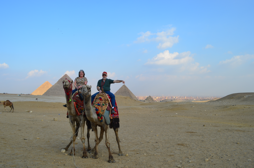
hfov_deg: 67.5
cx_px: 127
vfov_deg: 47.7
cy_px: 84
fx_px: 190
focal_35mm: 27
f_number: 11
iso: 160
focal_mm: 18
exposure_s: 1/125
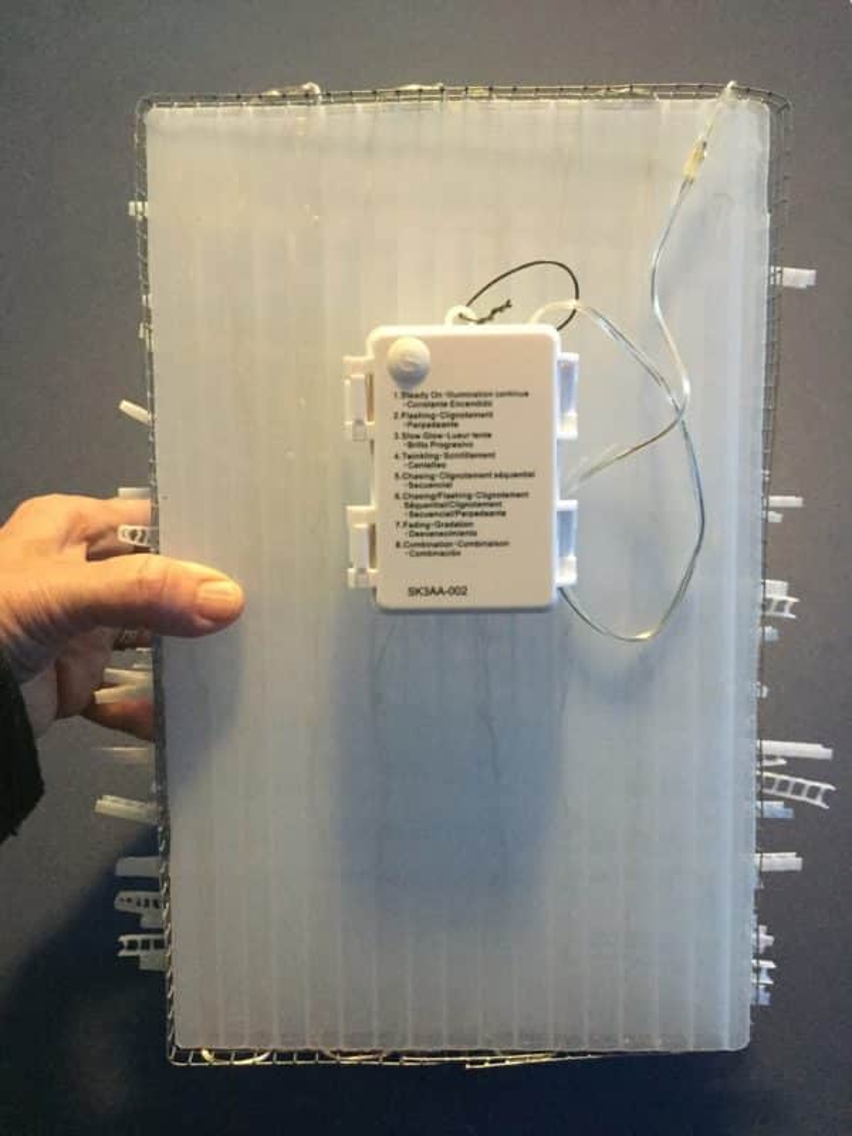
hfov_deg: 48.2
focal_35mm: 29
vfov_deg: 61.7
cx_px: 426
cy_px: 568
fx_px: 952
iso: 400
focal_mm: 4.15
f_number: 2.2
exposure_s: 1/15
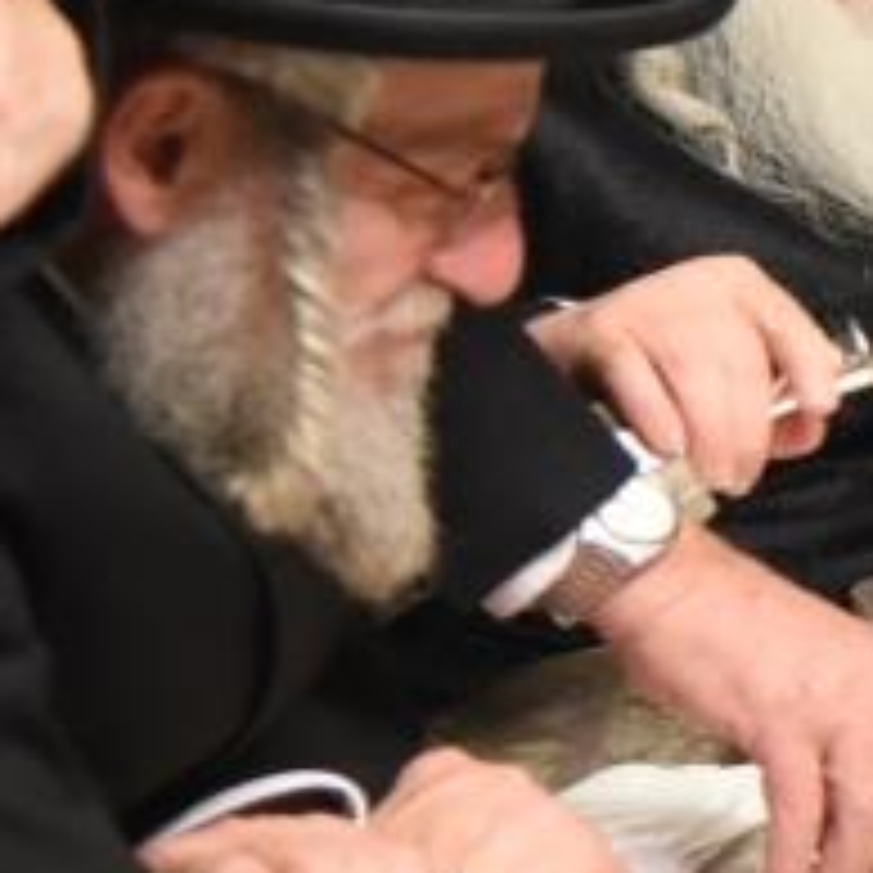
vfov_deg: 8.0
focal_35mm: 216
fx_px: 6163
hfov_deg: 7.6
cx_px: 1980
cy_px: -76
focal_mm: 48
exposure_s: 1/60
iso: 4000
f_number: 4
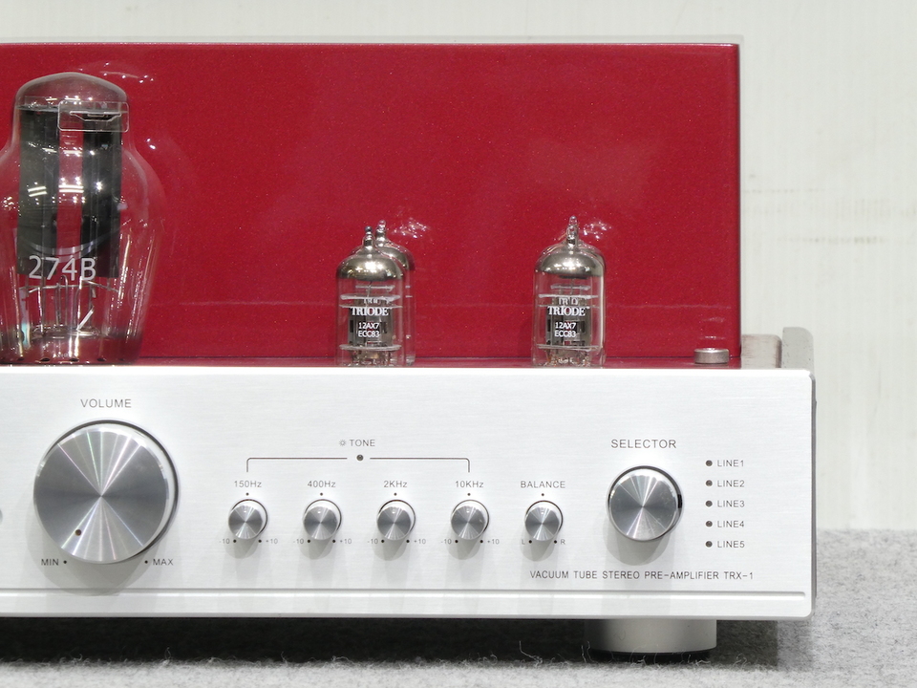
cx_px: 458
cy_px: 344
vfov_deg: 5.3
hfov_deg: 7.0
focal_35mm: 282
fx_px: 7470
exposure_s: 1/3.2
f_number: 7.1
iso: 200
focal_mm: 50.5
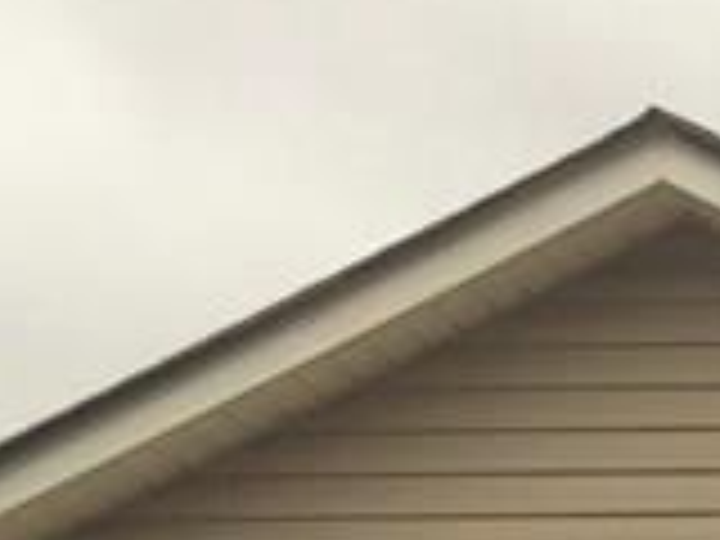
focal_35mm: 186
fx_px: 3869
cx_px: 1611
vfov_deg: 7.6
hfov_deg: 9.6
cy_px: 1120
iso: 32
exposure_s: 1/402
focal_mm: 4.15
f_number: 2.2
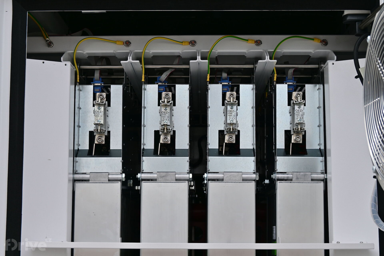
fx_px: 736
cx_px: 192
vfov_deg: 19.7
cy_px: 128
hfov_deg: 29.2
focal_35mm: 69
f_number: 8
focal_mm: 46
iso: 100
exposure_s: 1/250
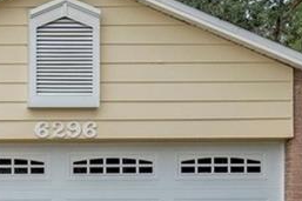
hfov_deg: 8.9
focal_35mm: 212
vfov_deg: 6.4
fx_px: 1777
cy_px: 234
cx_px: -371
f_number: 8
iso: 400
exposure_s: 1/80
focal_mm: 34
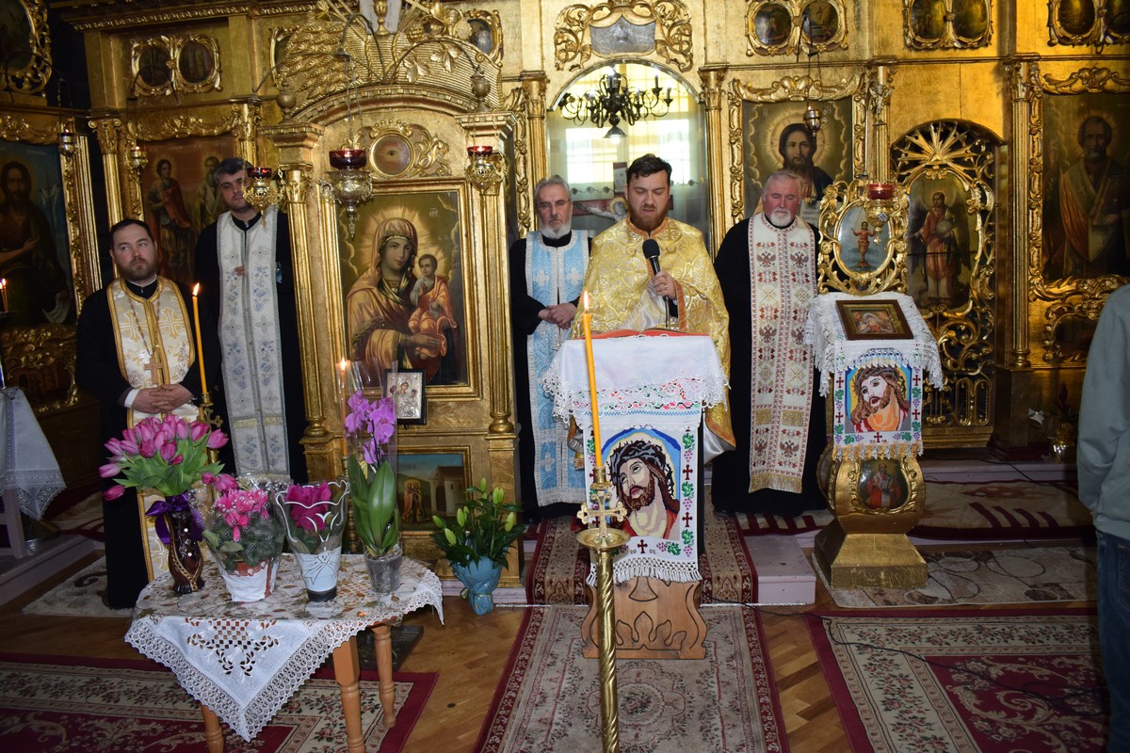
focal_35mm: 27
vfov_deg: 47.9
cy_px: 376
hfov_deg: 67.4
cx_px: 565
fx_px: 847
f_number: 4.5
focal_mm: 18
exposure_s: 1/80
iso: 800
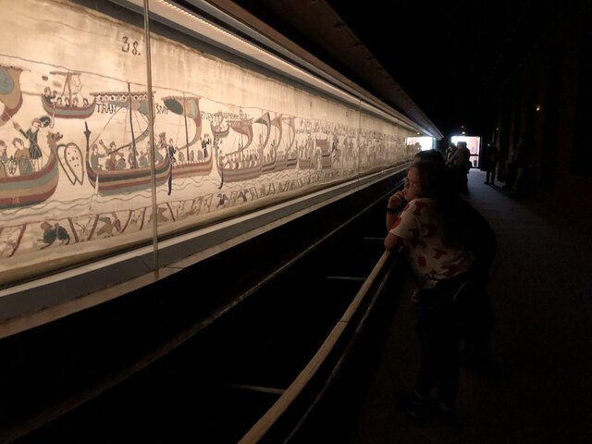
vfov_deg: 49.7
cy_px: 222
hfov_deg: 63.4
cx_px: 296
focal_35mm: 28
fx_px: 479
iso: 100
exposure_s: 1/5
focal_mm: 3.99
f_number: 1.8
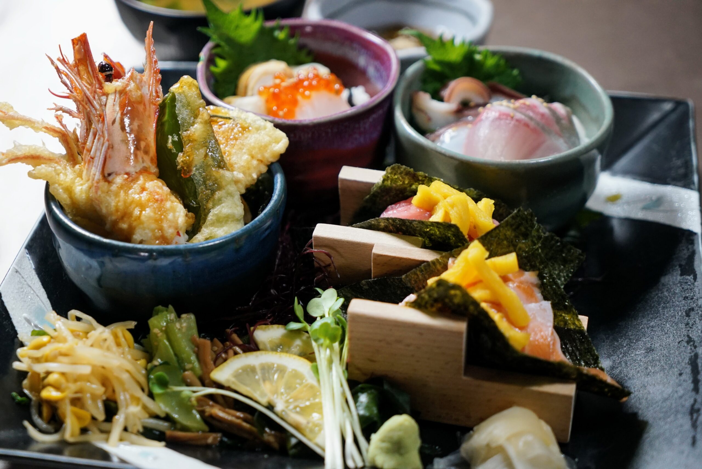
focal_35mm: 70
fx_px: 1366
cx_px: 351
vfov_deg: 19.5
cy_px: 234
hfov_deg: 28.8
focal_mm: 70
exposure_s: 1/160
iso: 2500
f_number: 4
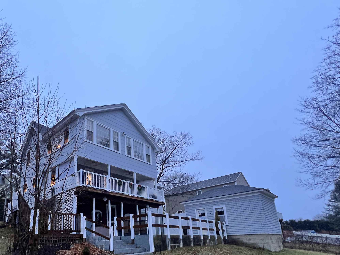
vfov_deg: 62.6
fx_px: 196
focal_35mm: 20
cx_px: 109
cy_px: 188
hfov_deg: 78.7
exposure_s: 1/60
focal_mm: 1.57
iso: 500
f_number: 1.8
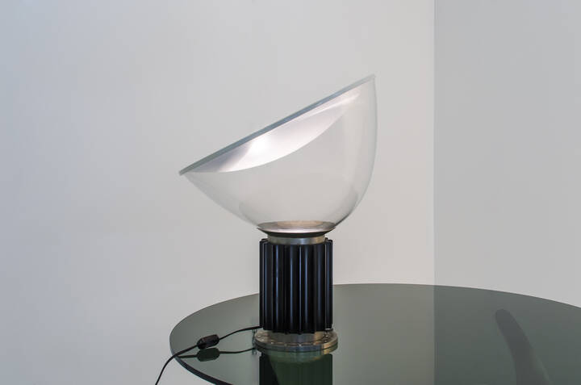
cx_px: 290
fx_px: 846
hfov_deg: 37.9
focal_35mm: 52
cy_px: 192
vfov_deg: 25.6
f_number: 9
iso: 125
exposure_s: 1/2
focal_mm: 35
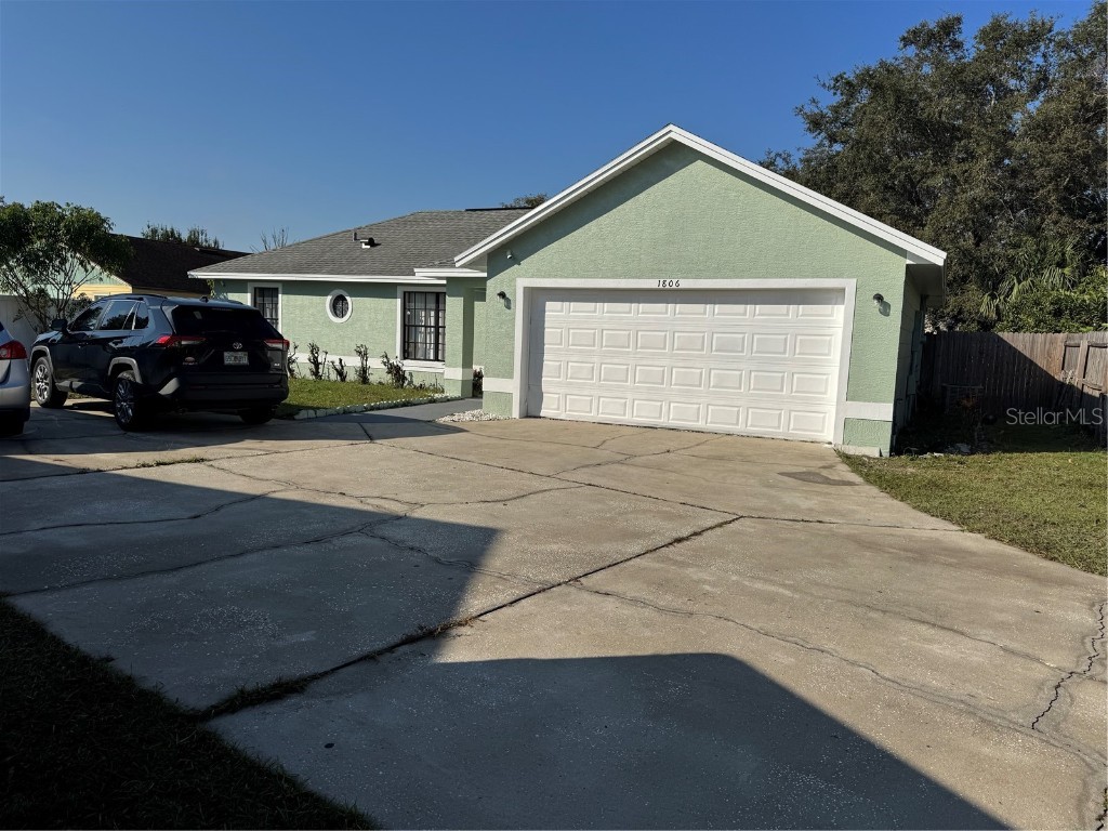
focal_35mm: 24
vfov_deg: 56.8
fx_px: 768
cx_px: 554
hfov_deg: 71.6
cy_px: 416
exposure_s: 1/9009
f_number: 1.78
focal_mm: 6.76
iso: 80
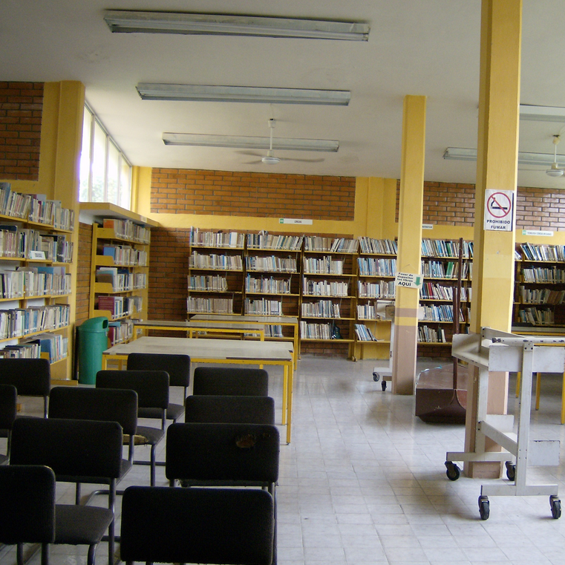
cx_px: 364
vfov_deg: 39.2
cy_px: 281
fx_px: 794
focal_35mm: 43
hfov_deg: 38.8
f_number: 2.8
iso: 138
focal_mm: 6
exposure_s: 1/64
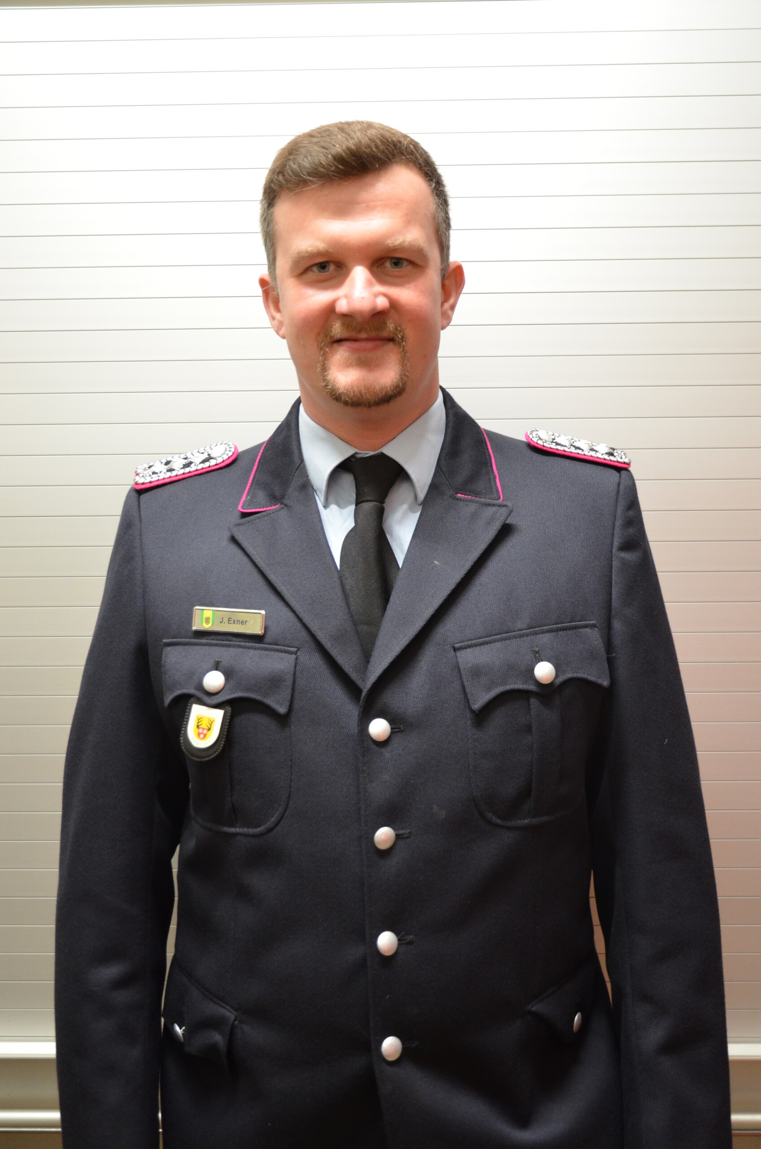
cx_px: 380
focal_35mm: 36
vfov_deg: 53.2
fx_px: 1146
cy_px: 574
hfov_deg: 36.7
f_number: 4
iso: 1600
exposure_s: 1/25
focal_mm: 24
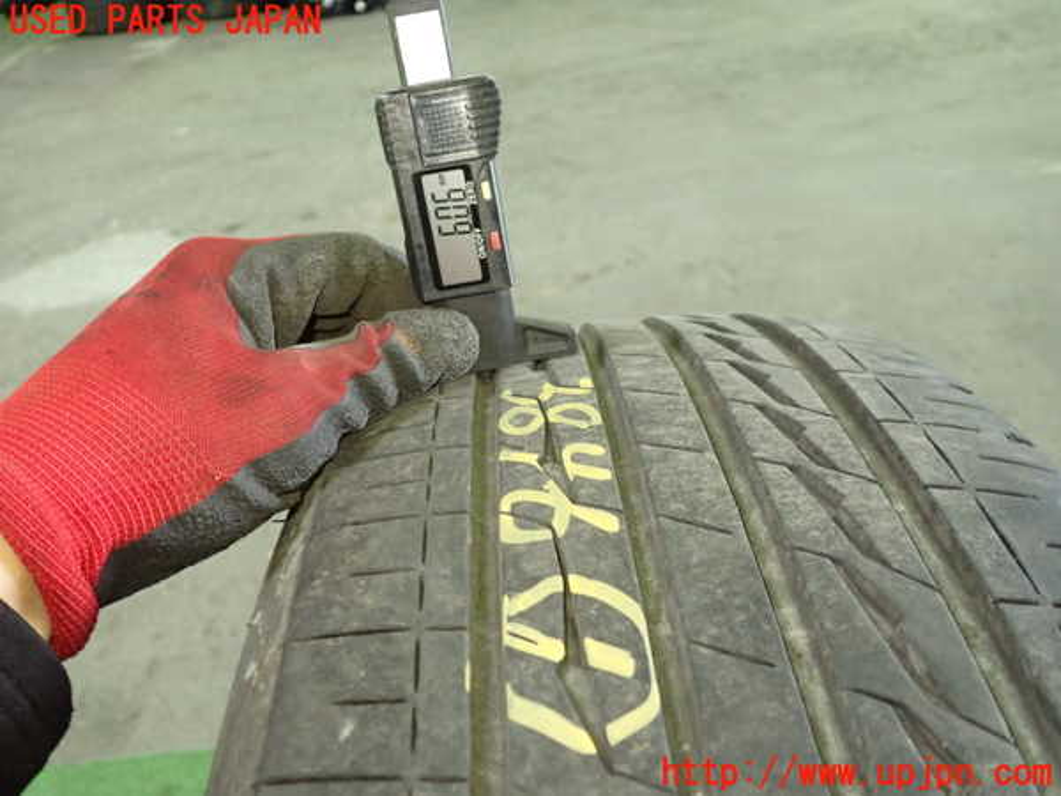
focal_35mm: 30
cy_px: 398
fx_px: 920
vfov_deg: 46.8
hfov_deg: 60.0
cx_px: 530
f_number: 2.3
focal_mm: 5.4
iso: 640
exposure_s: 1/30
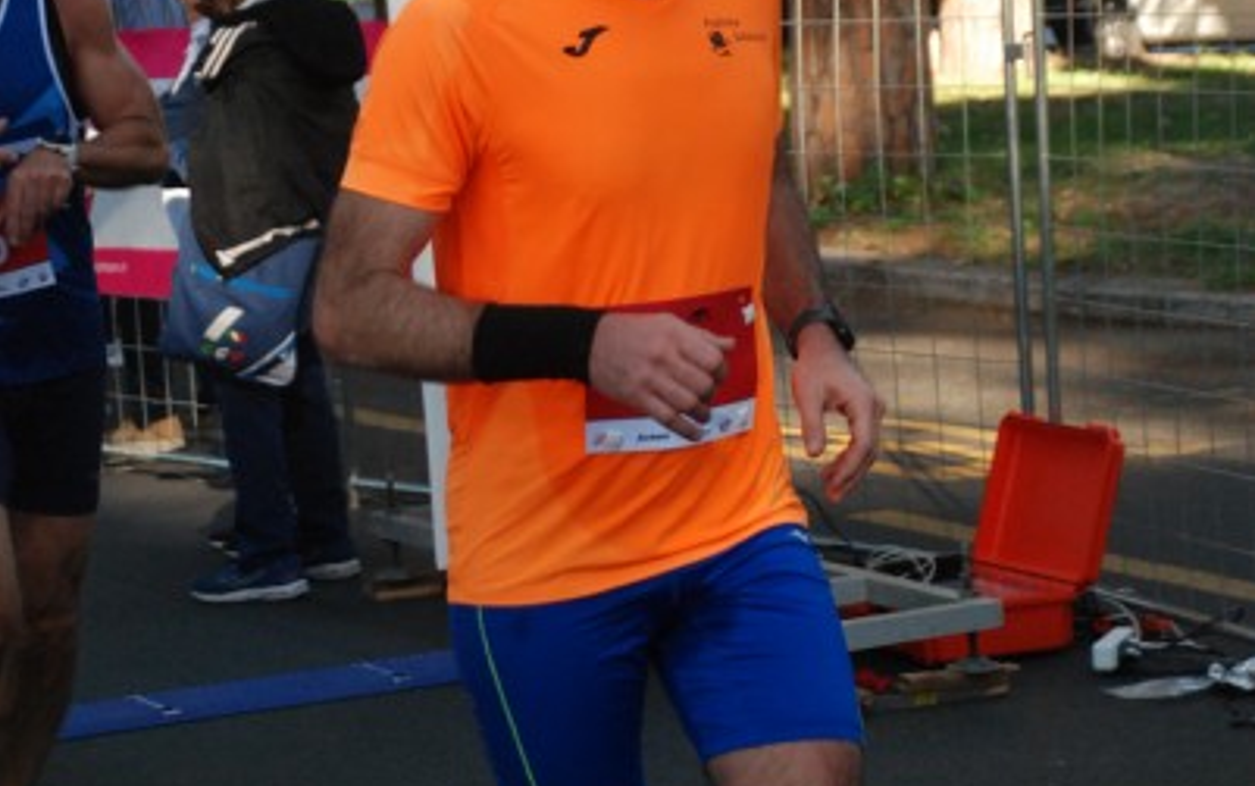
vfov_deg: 9.9
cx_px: 628
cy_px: 266
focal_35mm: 133
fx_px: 4551
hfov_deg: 15.7
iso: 1000
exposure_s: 1/500
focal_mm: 58
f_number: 5.3
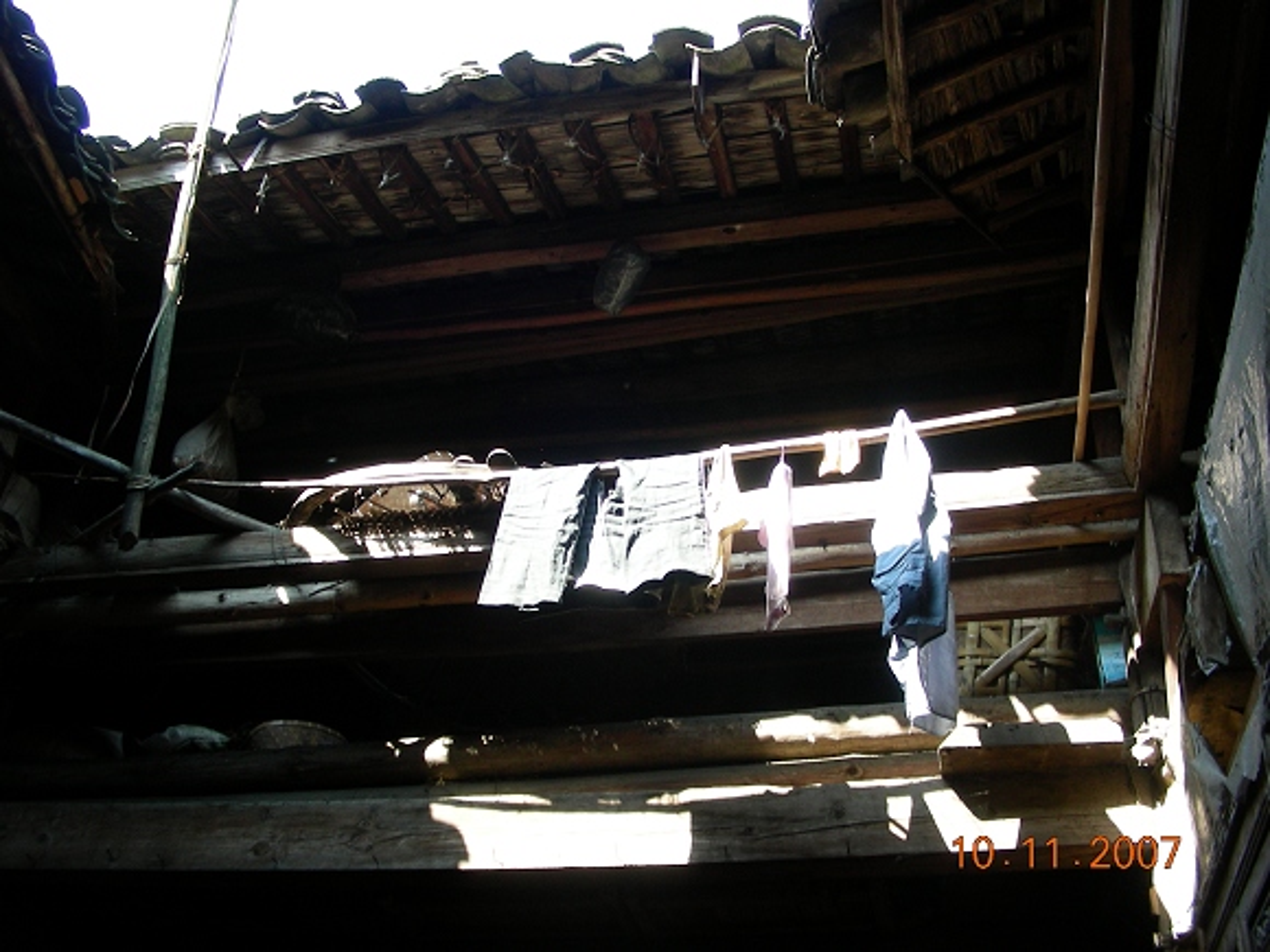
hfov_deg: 49.0
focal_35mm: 38
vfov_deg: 37.7
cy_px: 476
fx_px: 1394
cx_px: 635
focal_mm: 6.3
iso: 50
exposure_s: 1/53
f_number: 3.5
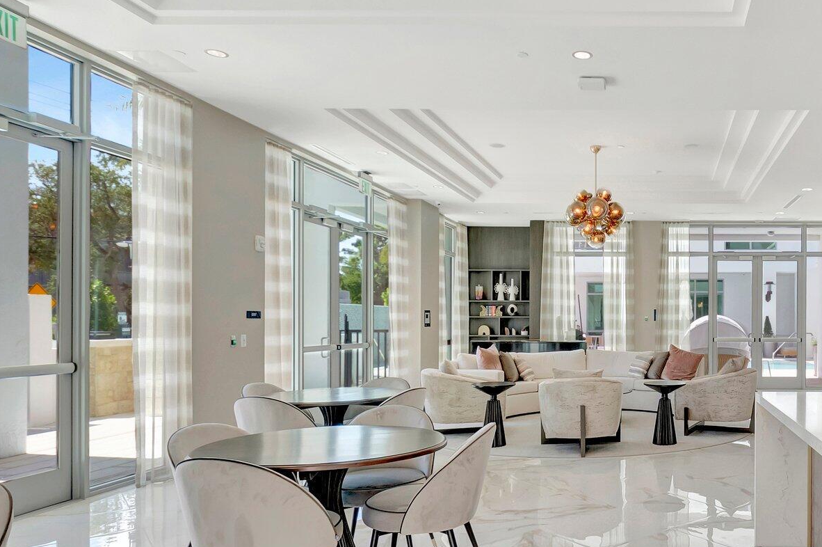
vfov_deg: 48.7
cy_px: 361
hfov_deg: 62.8
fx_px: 593
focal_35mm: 26
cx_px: 672
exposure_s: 1/50
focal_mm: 10
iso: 640
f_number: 8
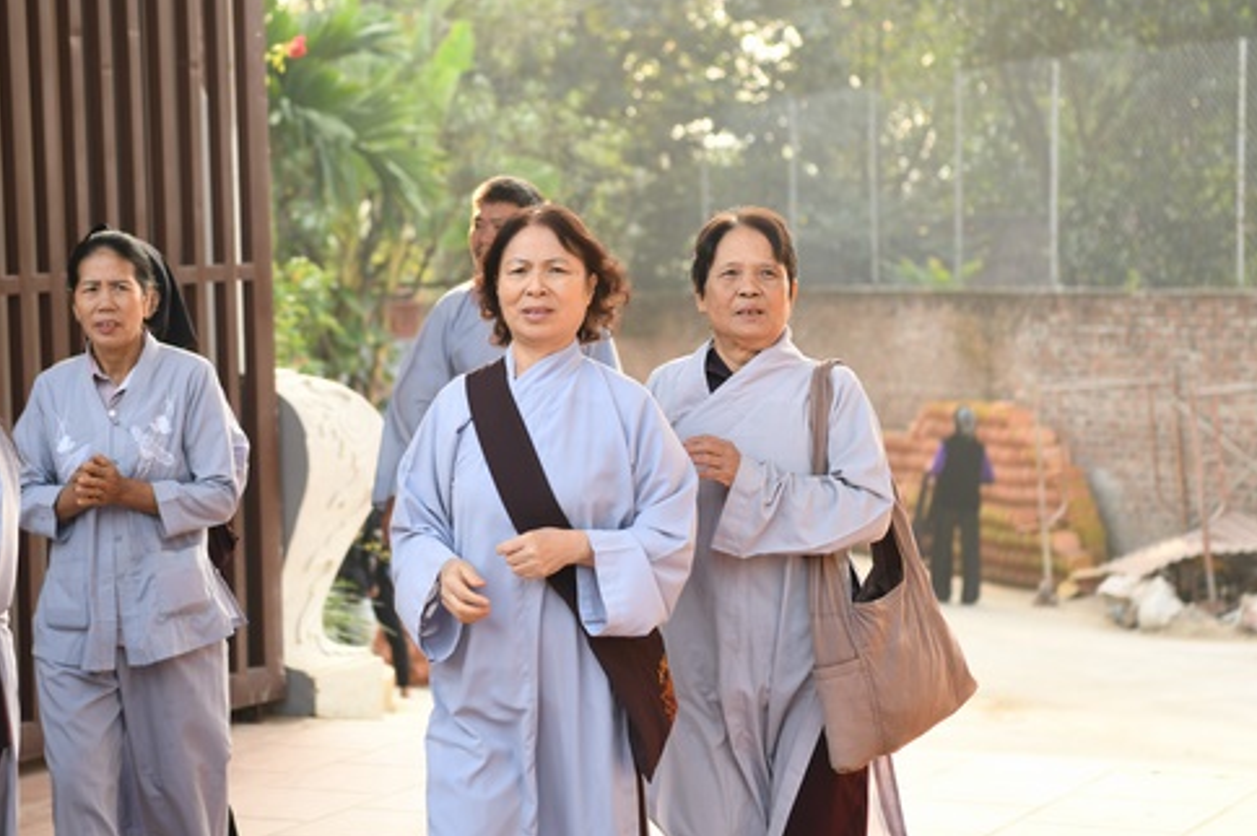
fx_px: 3280
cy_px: 328
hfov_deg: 21.7
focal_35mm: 94
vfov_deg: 14.5
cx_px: 530
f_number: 3.5
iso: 250
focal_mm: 70
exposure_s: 1/250
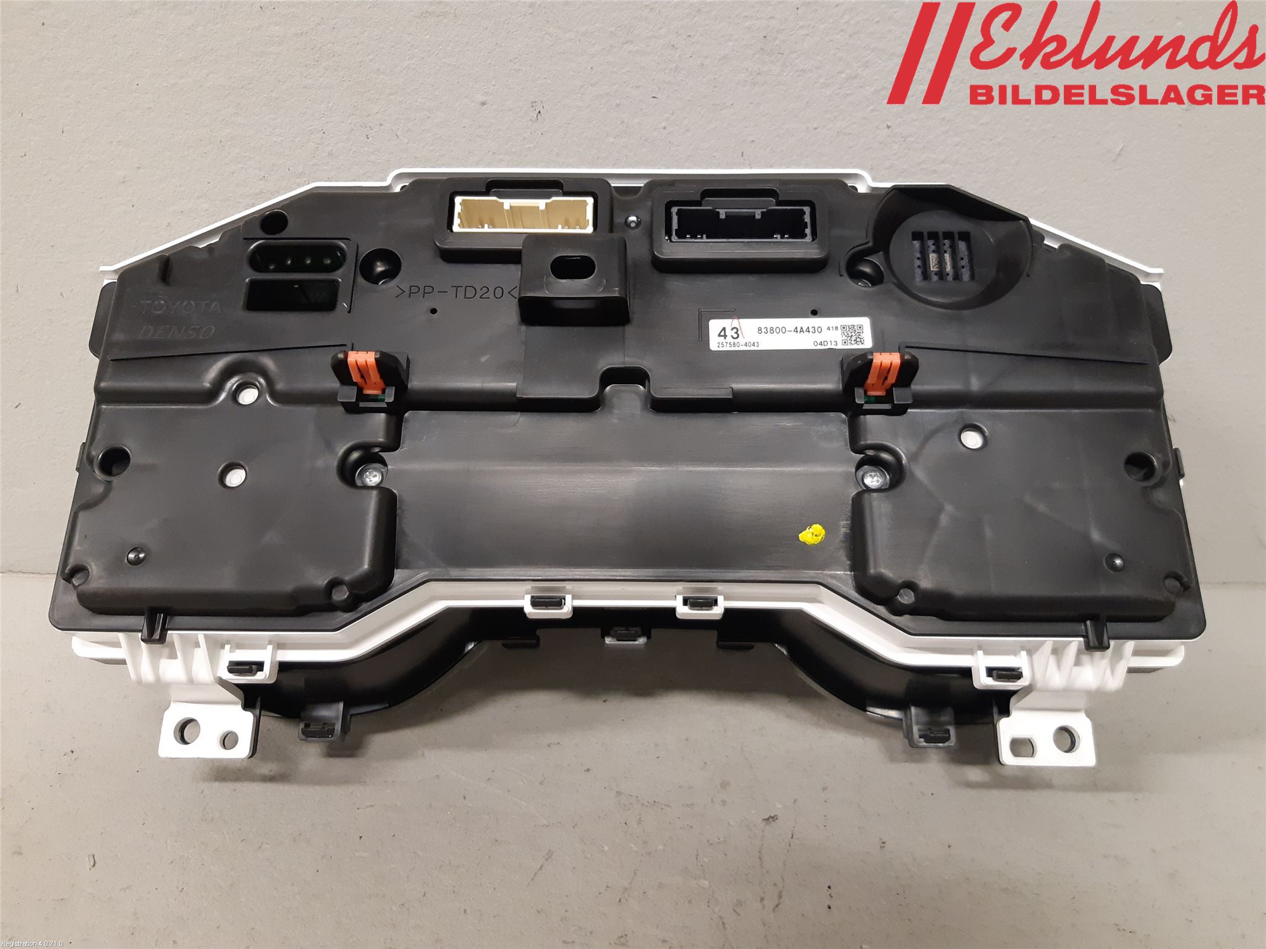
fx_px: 951
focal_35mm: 26
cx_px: 633
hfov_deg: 67.3
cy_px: 474
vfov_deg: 53.1
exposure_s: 1/50
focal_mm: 3.93
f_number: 1.7
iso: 250
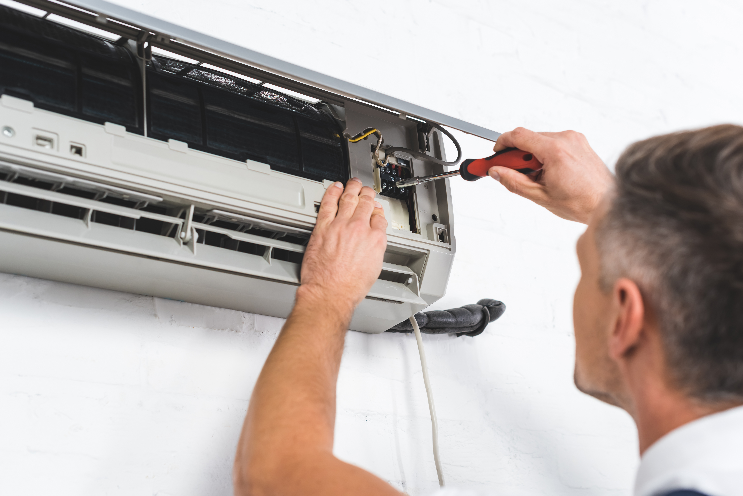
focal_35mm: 50
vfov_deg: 27.0
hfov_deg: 39.6
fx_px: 1032
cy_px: 248
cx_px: 372
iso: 160
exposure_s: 1/160
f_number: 4
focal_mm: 50
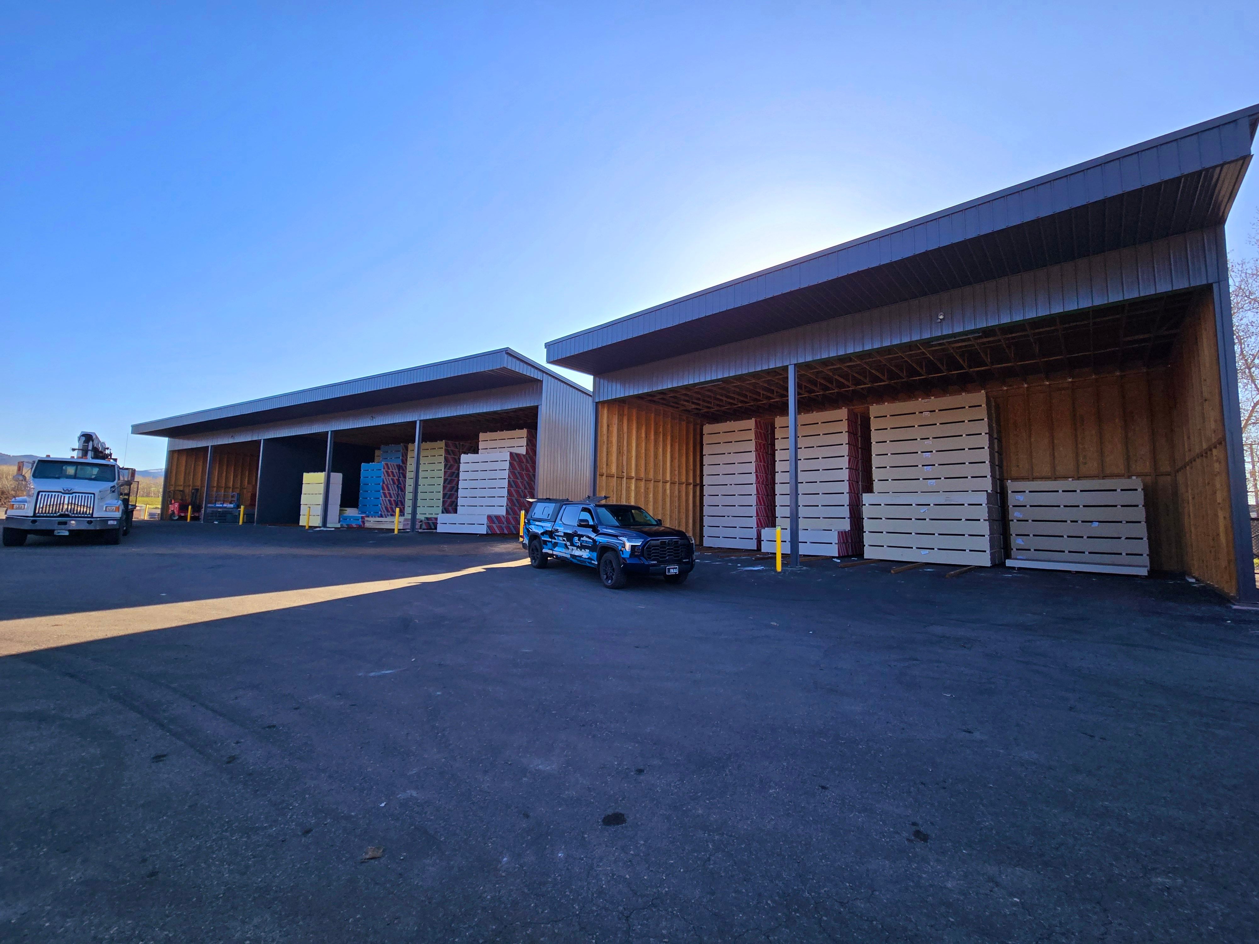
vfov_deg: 89.9
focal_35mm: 13
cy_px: 472
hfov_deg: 106.2
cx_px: 630
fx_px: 473
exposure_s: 1/1111
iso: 50
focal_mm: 2.2
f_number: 2.2
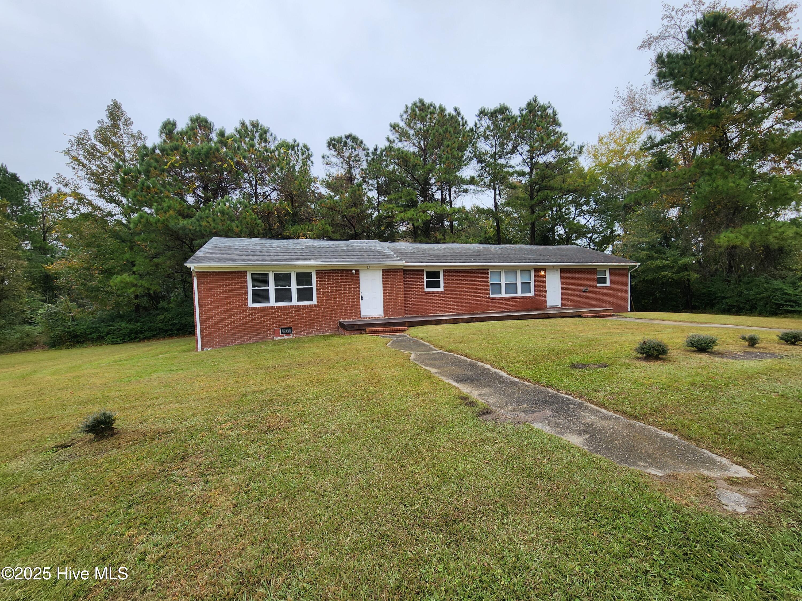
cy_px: 300
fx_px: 301
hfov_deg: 106.2
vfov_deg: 89.9
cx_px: 401
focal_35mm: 13
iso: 50
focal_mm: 2.2
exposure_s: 1/621
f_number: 2.2
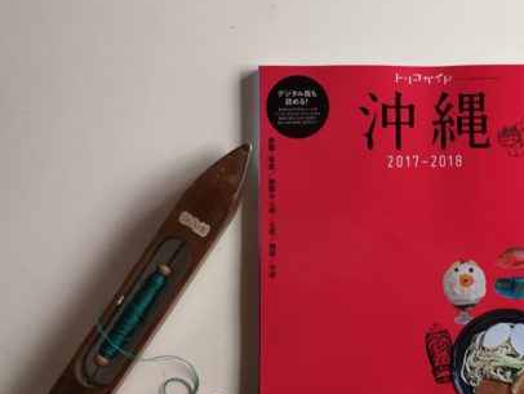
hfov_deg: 37.5
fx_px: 757
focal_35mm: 50
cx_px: 369
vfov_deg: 29.0
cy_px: 250
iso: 64
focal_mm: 4.15
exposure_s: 1/30
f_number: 2.2
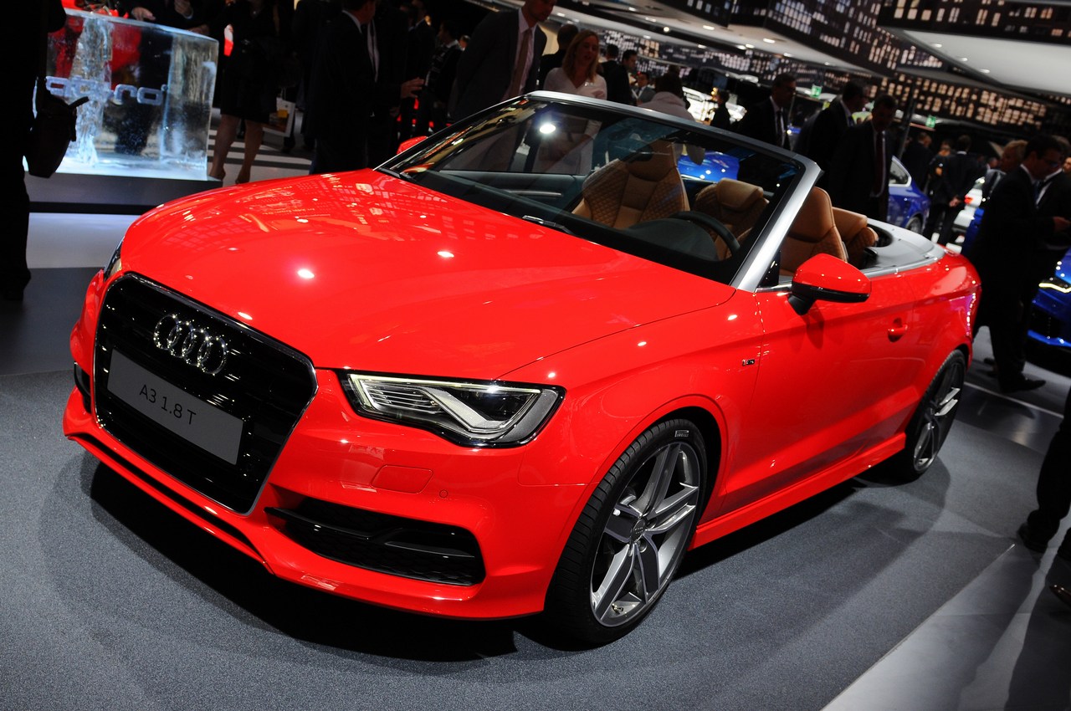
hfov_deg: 53.2
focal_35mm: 36
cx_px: 536
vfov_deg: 36.8
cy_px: 356
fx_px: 1070
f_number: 5.6
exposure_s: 1/125
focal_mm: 24
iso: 500
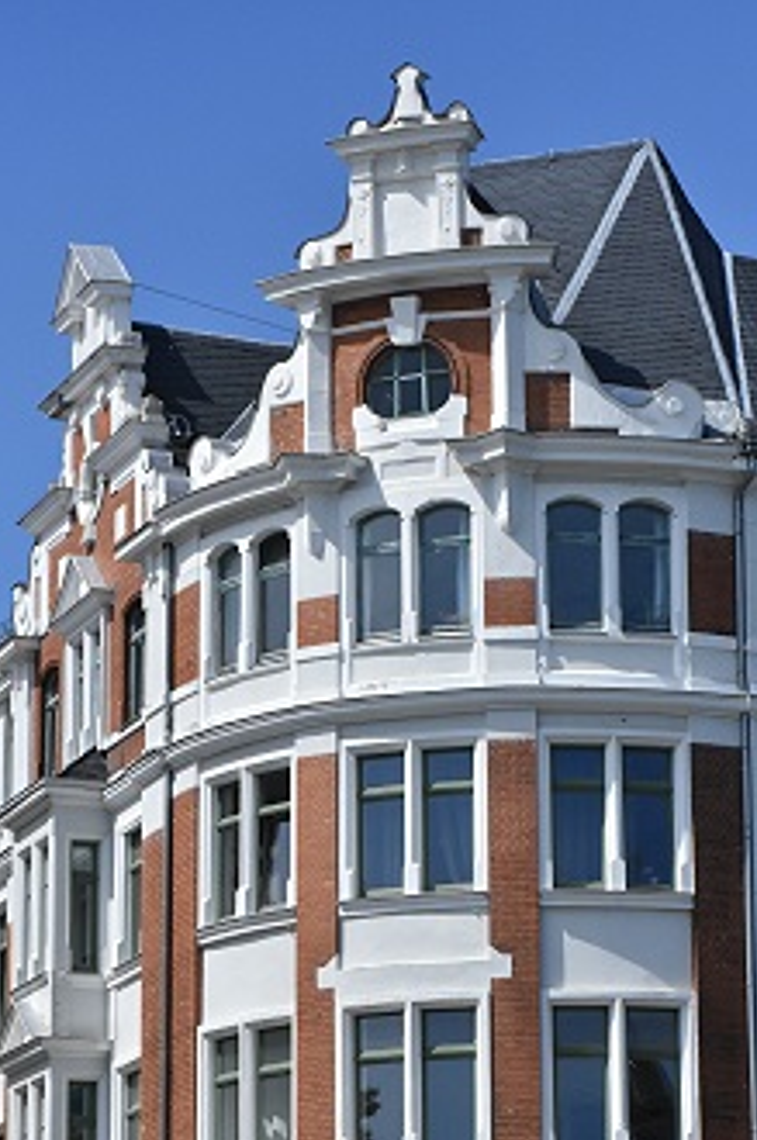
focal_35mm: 121
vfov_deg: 16.9
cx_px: 503
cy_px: 748
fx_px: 3828
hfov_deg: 11.3
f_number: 9
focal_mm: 60
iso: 1600
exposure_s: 1/8000
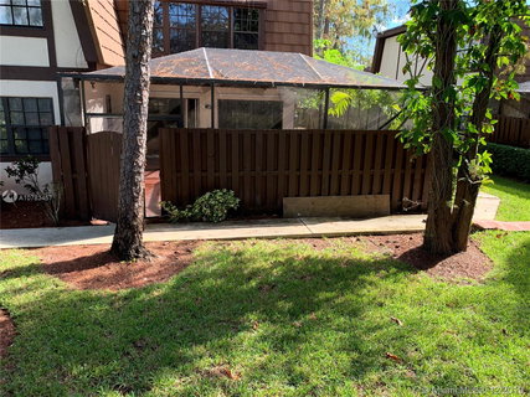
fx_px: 398
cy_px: 198
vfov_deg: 53.0
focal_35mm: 26
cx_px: 265
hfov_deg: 67.3
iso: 25
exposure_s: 1/325
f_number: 1.8
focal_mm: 4.25
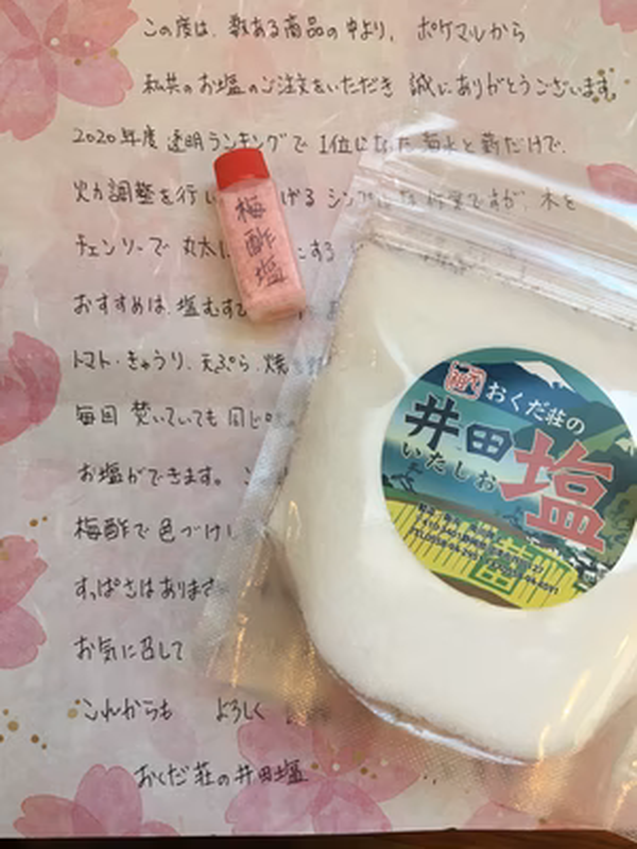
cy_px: 424
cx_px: 318
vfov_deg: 61.7
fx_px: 712
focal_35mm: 29
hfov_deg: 48.2
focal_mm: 4.15
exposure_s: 1/30
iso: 32
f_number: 2.2
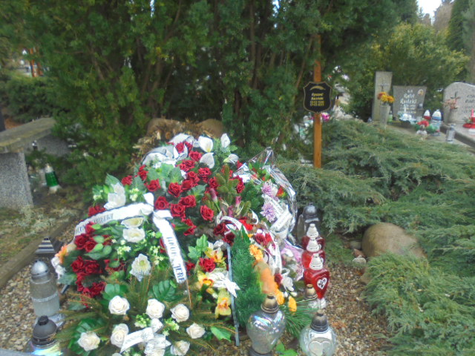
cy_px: 178
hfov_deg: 61.7
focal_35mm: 29
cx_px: 238
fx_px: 398
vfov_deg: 48.2
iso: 100
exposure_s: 1/125
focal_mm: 5.3
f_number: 3.7
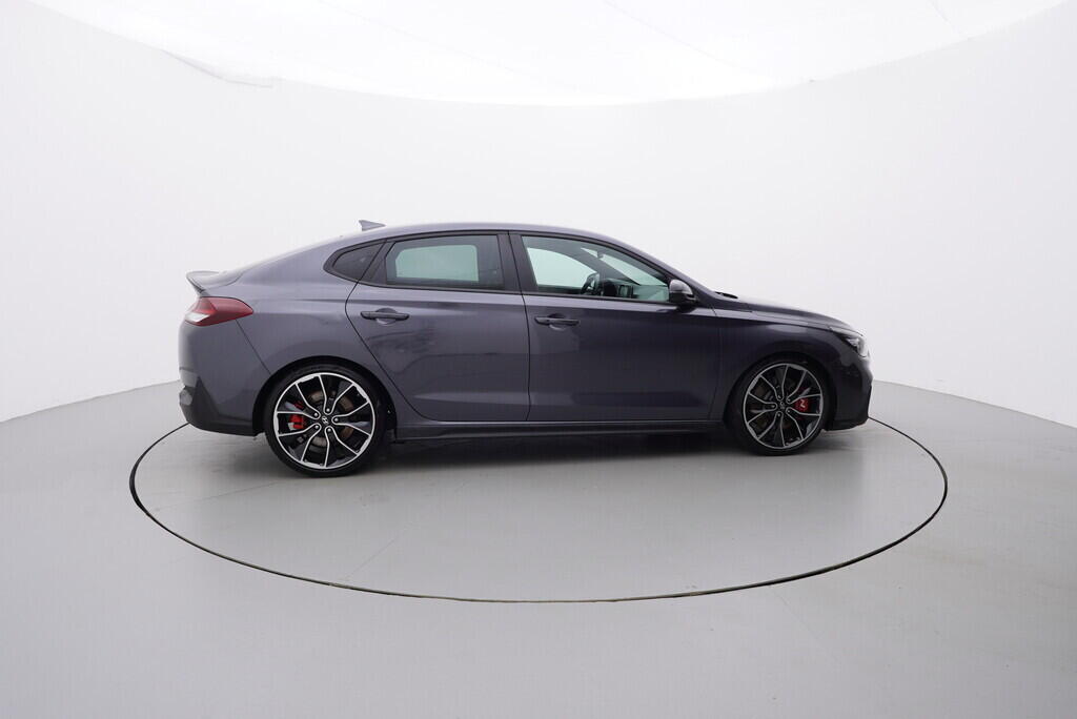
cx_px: 538
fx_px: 673
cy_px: 360
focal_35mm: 22
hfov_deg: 77.3
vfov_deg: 56.2
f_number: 5
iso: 200
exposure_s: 1/80
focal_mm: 15
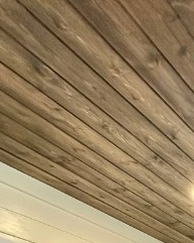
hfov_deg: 22.5
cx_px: 274
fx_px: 416
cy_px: 367
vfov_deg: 24.8
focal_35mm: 58
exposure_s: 1/99
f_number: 2.2
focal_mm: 2.22
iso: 200
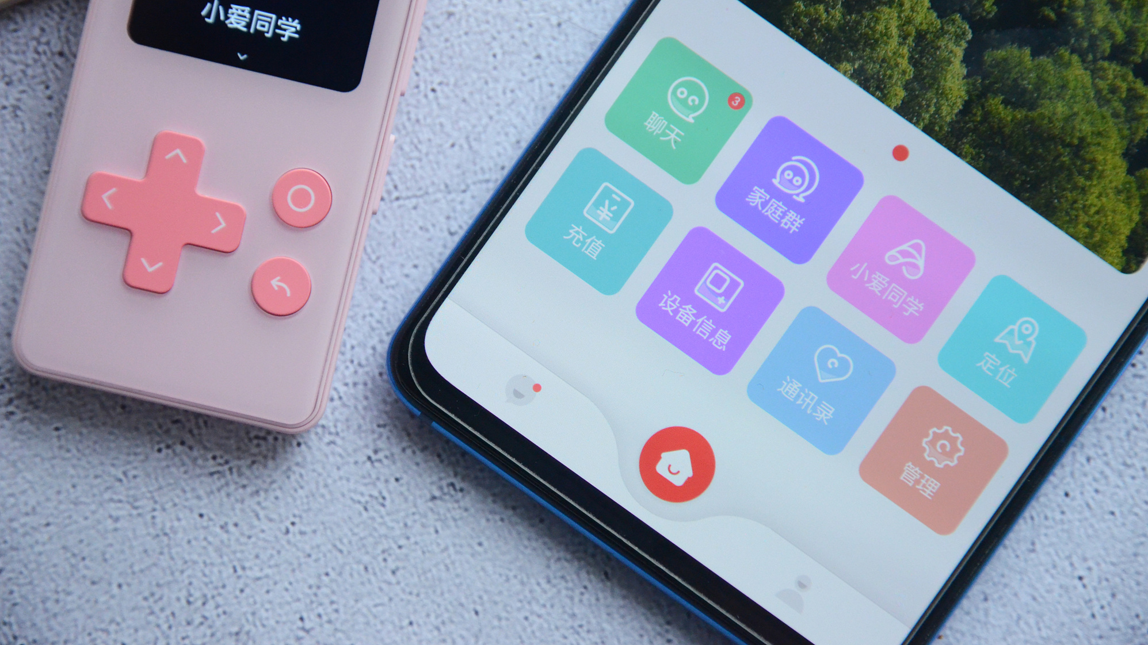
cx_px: 575
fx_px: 4688
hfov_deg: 14.0
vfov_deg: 7.9
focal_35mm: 154
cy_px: 272
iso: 2500
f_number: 5.6
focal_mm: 98
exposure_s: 1/125
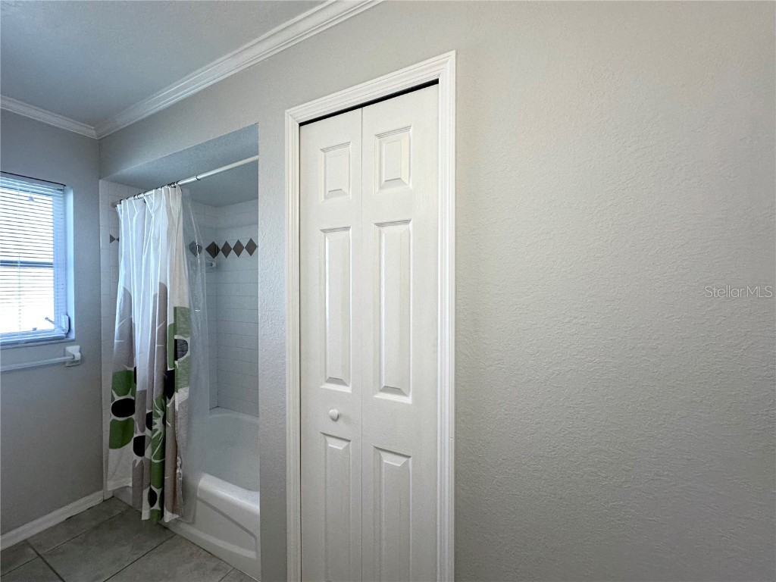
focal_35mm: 14
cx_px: 388
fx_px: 314
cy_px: 291
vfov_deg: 85.7
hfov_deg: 102.1
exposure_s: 1/120
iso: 125
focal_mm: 2.22
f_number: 2.2
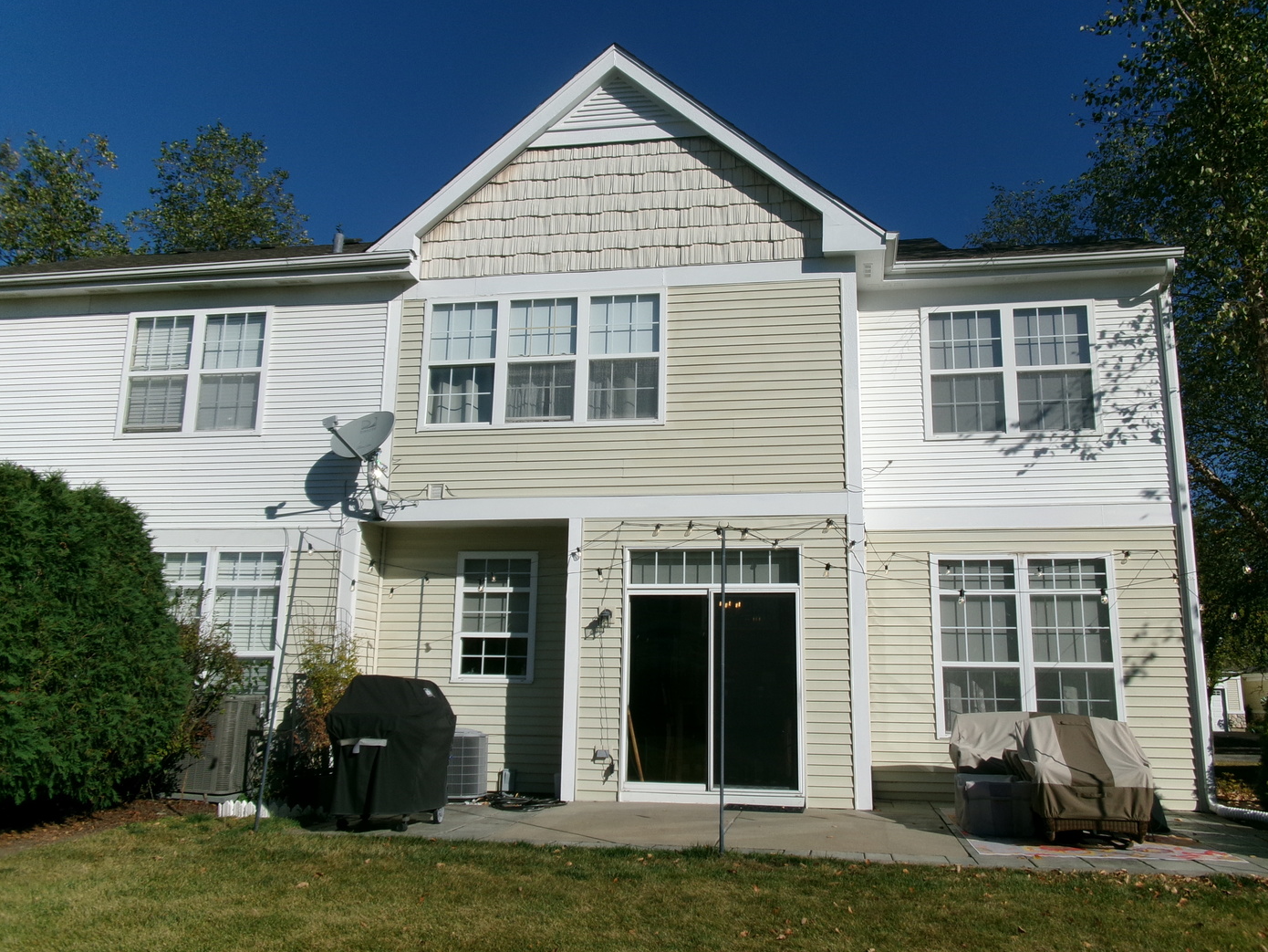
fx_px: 1062
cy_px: 461
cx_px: 650
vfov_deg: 48.2
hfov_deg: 61.6
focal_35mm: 29
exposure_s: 1/300
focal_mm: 5.1
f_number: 10.8
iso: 100
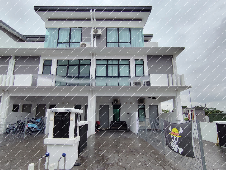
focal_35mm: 17
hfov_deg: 91.0
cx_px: 114
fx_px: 111
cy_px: 88
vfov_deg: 74.7
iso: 50
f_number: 2.2
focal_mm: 1.65
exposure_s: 1/2492
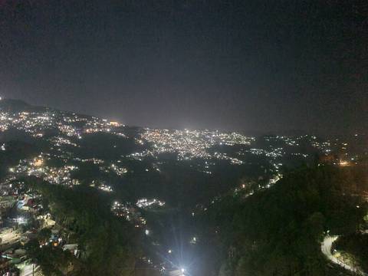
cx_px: 184
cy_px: 138
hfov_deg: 67.3
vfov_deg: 53.1
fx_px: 276
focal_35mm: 26
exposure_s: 1/4
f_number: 1.8
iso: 1600
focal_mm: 5.4
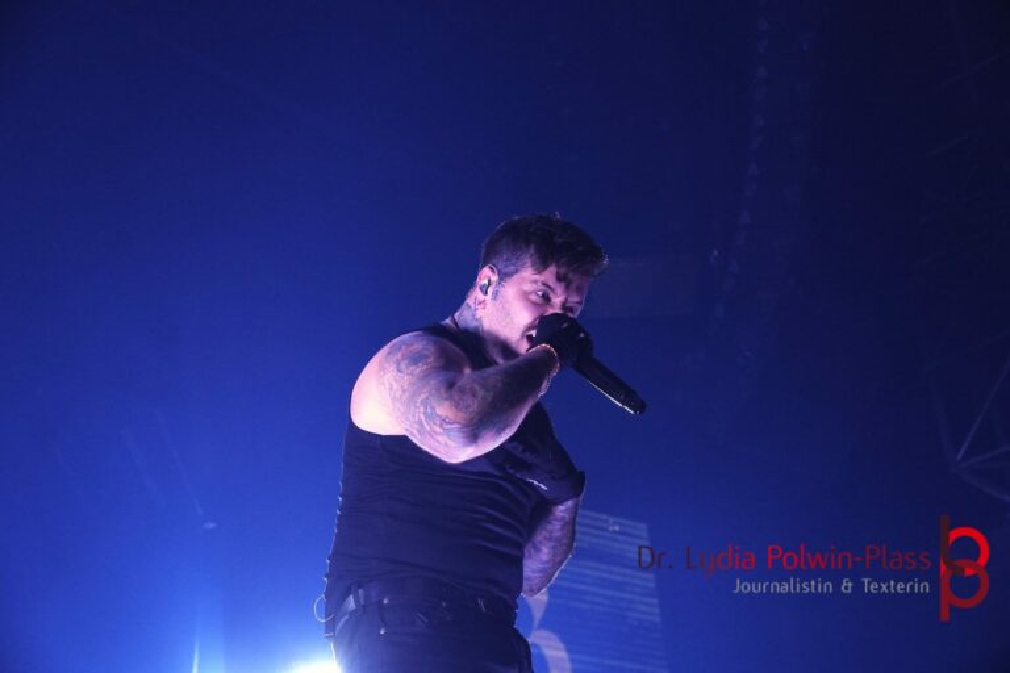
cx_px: 505
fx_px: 1809
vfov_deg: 21.1
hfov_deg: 31.2
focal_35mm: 64
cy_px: 336
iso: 1600
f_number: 4.5
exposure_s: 1/160
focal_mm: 43
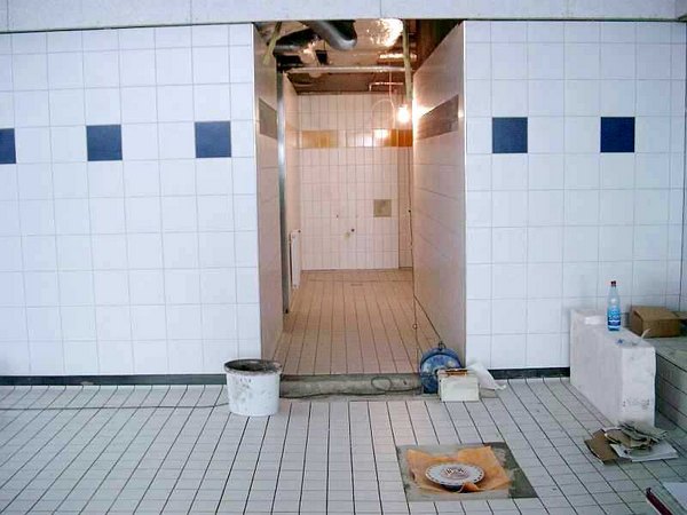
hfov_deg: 50.1
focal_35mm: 37
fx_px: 734
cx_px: 344
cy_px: 258
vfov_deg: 38.7
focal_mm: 7.6
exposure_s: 1/100
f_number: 2.6
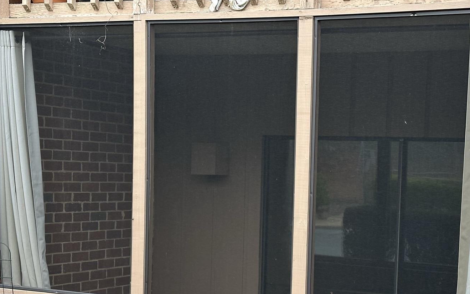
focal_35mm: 79
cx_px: 322
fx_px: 1012
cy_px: 249
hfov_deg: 26.0
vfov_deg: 16.4
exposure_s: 1/180
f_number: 1.78
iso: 50
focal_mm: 6.86
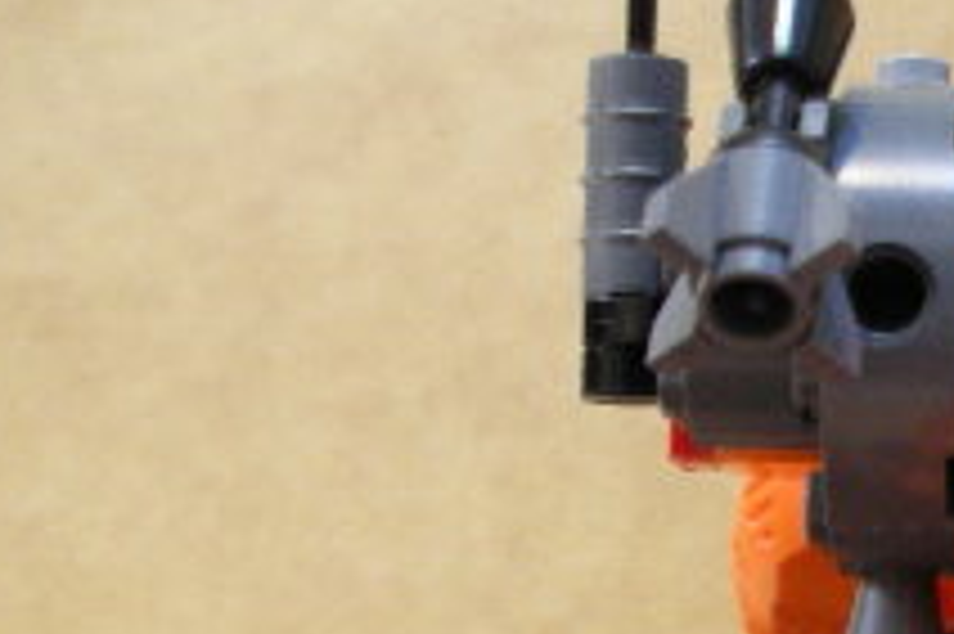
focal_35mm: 110
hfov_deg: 17.8
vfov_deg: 12.3
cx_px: 1089
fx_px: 2913
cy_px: 598
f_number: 3
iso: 181
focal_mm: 5.8
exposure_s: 1/3.9
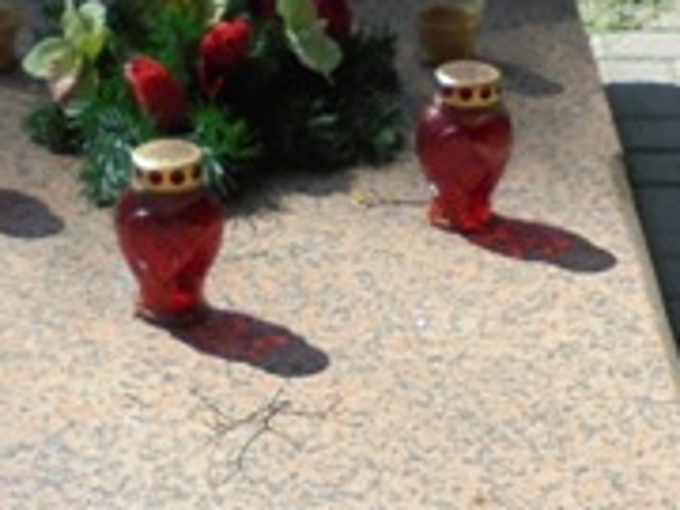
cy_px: 87
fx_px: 2377
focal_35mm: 121
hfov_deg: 16.3
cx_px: 404
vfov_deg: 12.2
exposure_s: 1/500
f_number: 4
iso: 100
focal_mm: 6.1
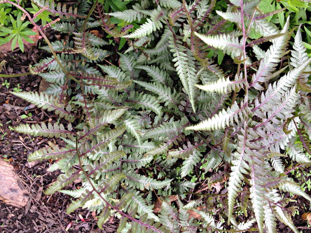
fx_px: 315
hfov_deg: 52.6
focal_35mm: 35
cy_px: 116
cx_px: 156
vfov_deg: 40.7
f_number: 2.4
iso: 50
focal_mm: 4.28
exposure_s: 1/139
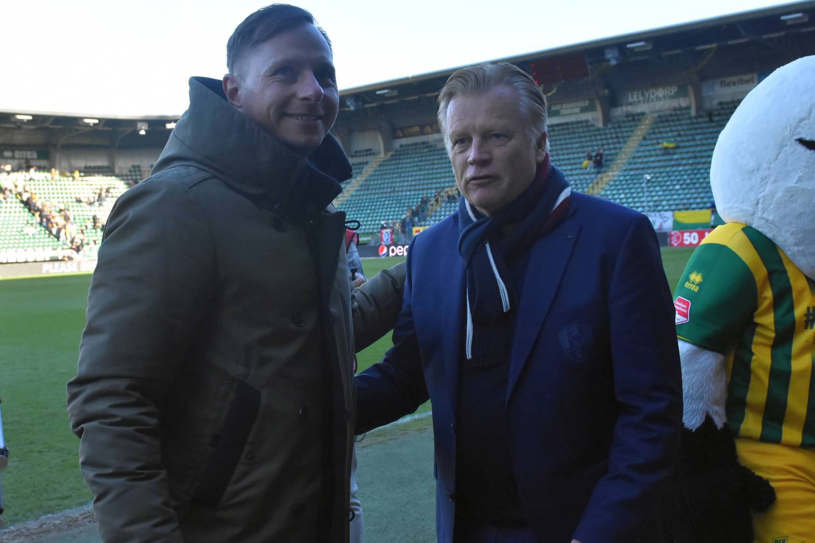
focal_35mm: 41
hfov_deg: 47.3
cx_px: 363
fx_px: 928
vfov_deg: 32.6
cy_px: 291
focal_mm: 24
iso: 2500
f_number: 5.6
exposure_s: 1/1250
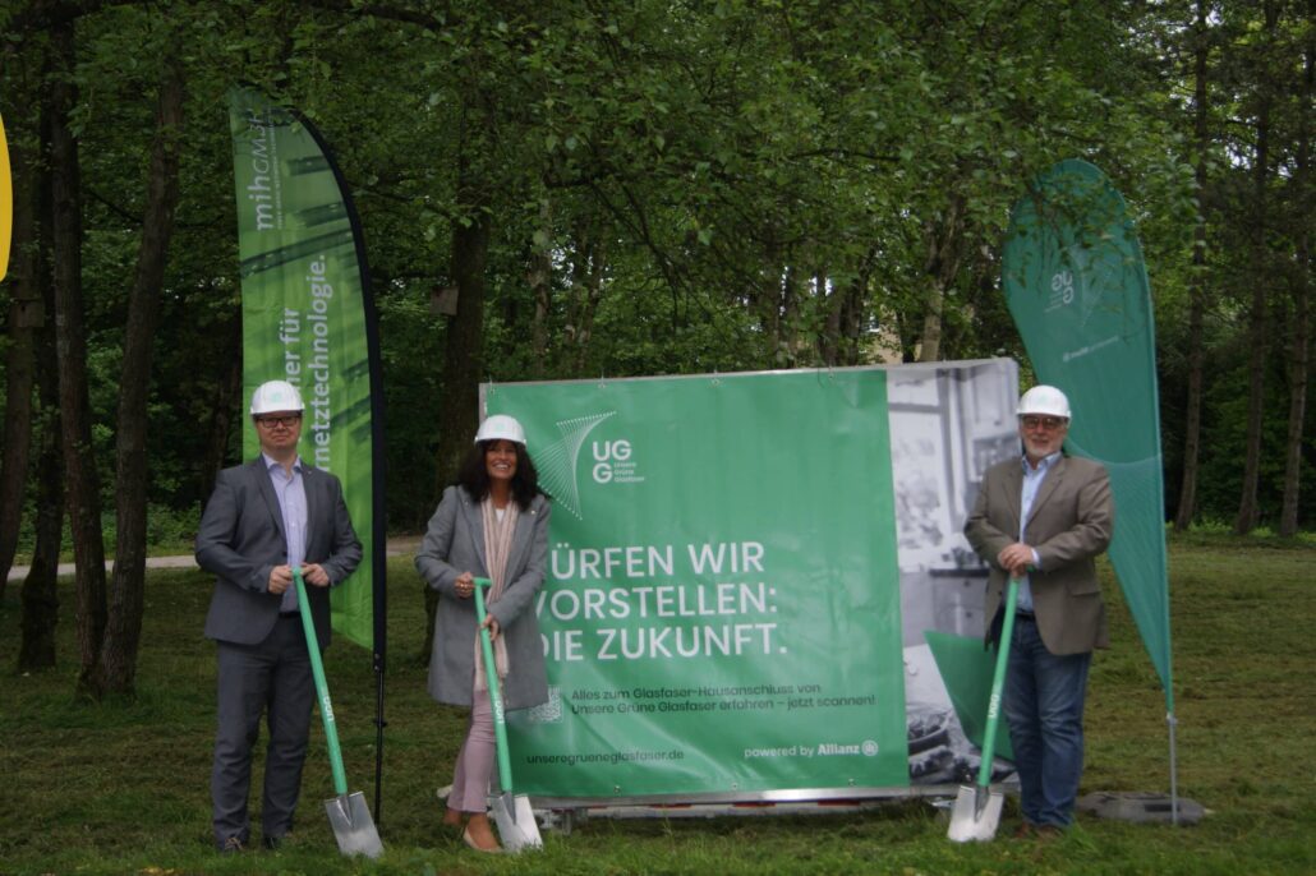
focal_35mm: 52
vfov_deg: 25.7
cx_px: 658
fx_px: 1918
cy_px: 438
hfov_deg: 37.9
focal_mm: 35
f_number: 4.5
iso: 200
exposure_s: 1/125
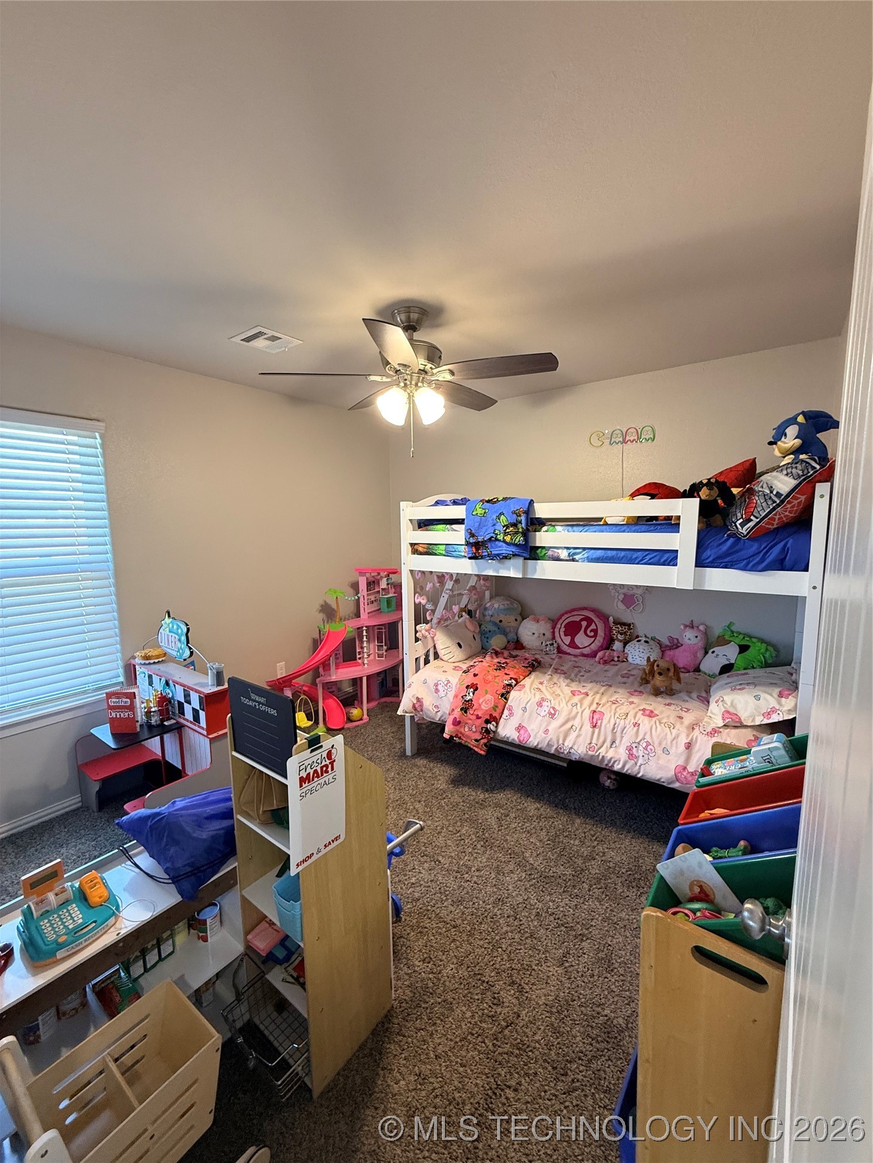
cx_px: 436
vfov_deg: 102.1
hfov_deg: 85.7
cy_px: 582
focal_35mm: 14
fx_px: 471
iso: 200
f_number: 2.2
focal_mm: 2.22
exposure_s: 1/60
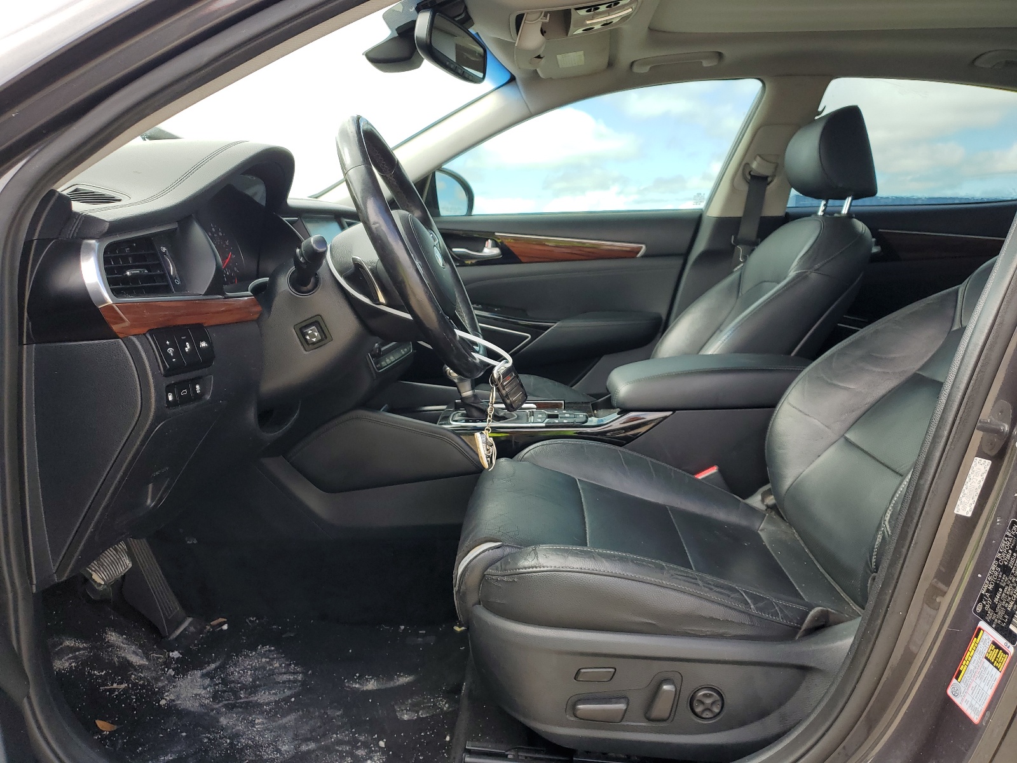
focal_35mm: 26
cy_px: 382
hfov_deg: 67.3
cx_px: 508
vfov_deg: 53.1
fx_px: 764
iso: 50
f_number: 1.5
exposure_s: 1/385
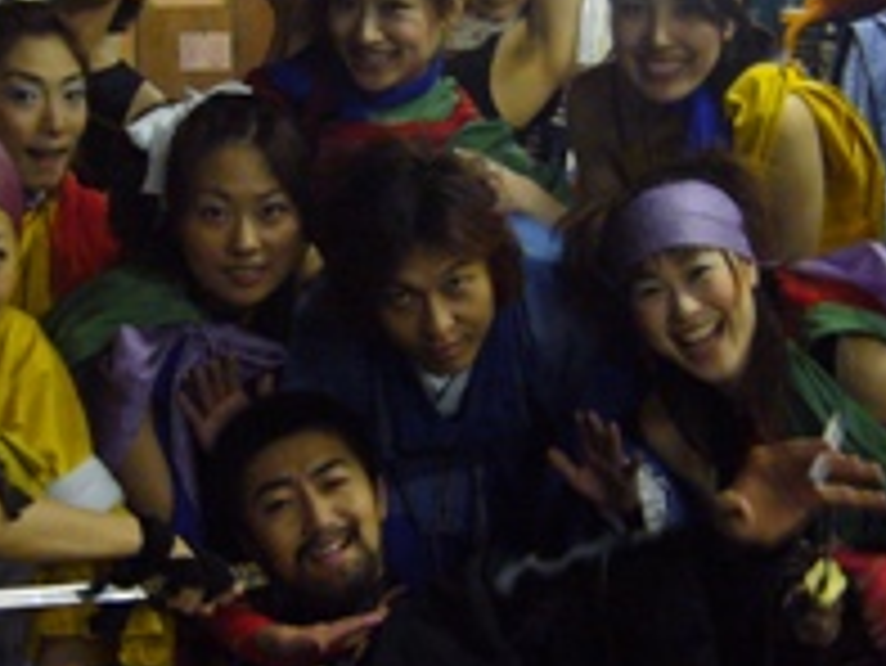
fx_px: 2177
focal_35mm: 85
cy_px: 191
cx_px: 389
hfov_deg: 23.0
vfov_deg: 17.3
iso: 200
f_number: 2.8
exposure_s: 1/8
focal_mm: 5.8
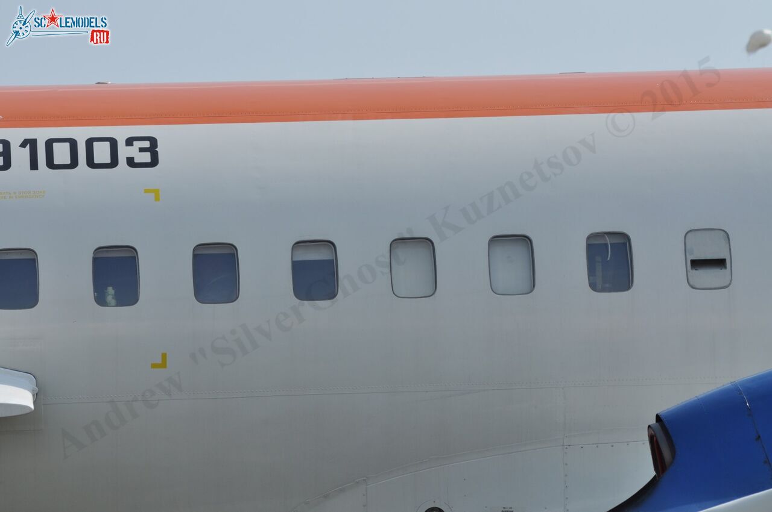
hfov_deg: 8.9
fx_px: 4979
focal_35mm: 232
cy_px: 256
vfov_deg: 5.9
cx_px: 386
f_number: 8
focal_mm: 155
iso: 200
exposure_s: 1/1000
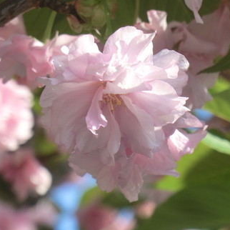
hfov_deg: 5.9
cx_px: 127
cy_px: 113
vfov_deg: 5.9
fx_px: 2233
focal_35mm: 297
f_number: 5.7
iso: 80
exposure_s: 1/125
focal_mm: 43
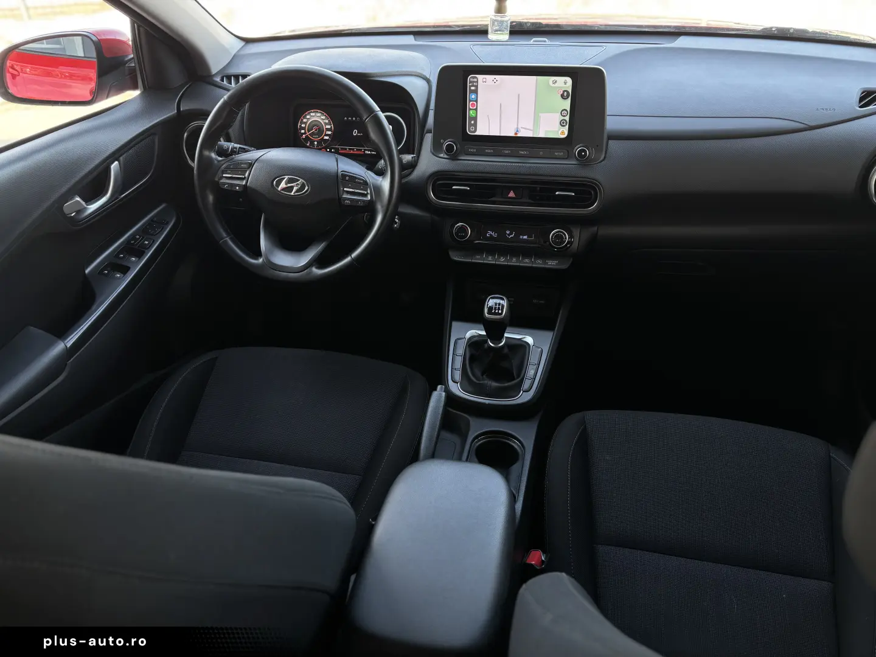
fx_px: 658
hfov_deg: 67.3
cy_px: 328
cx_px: 438
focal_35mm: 26
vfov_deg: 53.1
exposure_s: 1/121
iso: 40
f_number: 1.6
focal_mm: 5.96
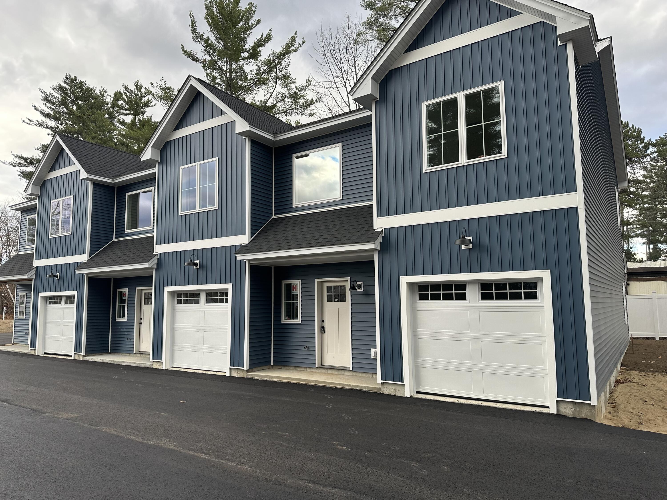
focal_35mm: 24
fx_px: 462
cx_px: 334
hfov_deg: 71.6
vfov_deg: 56.8
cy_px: 250
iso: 80
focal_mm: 6.86
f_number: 1.78
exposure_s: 1/276
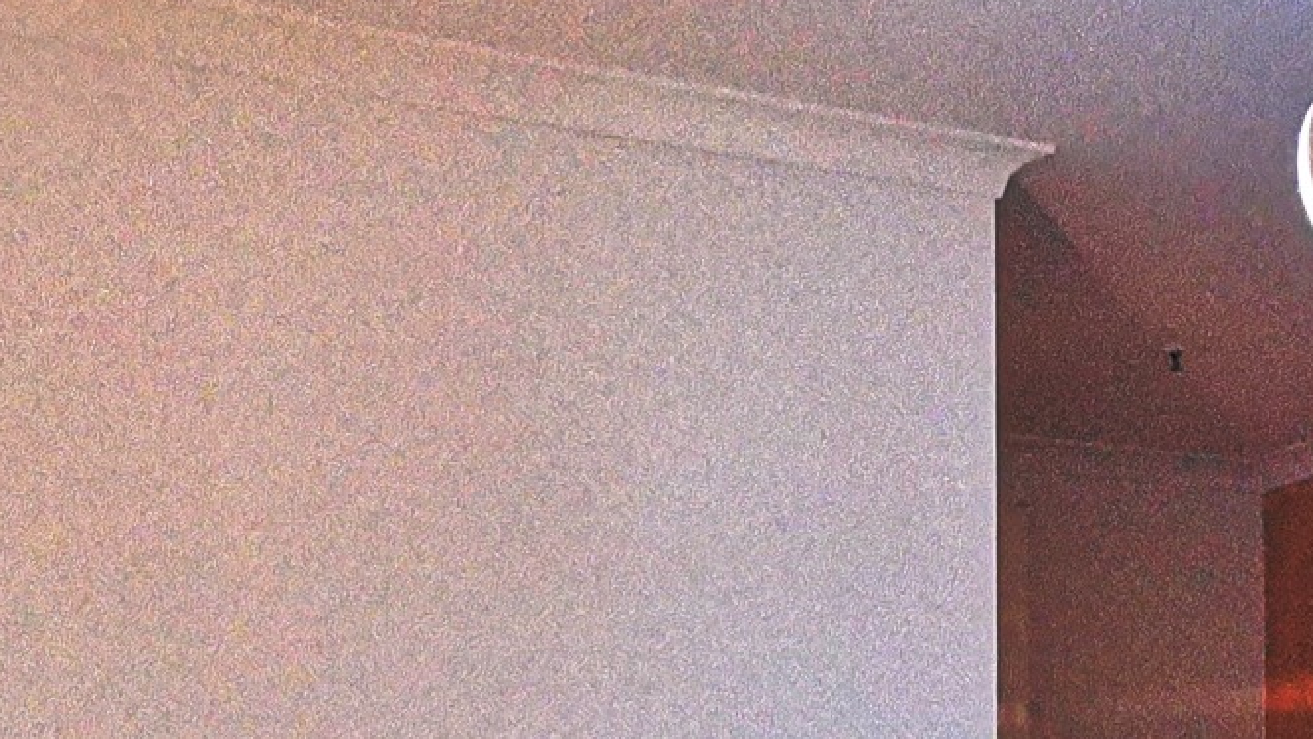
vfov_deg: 17.0
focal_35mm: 67
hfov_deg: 29.7
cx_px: 1256
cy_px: 961
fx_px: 2333
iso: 400
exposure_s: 3
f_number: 2.2
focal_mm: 2.35
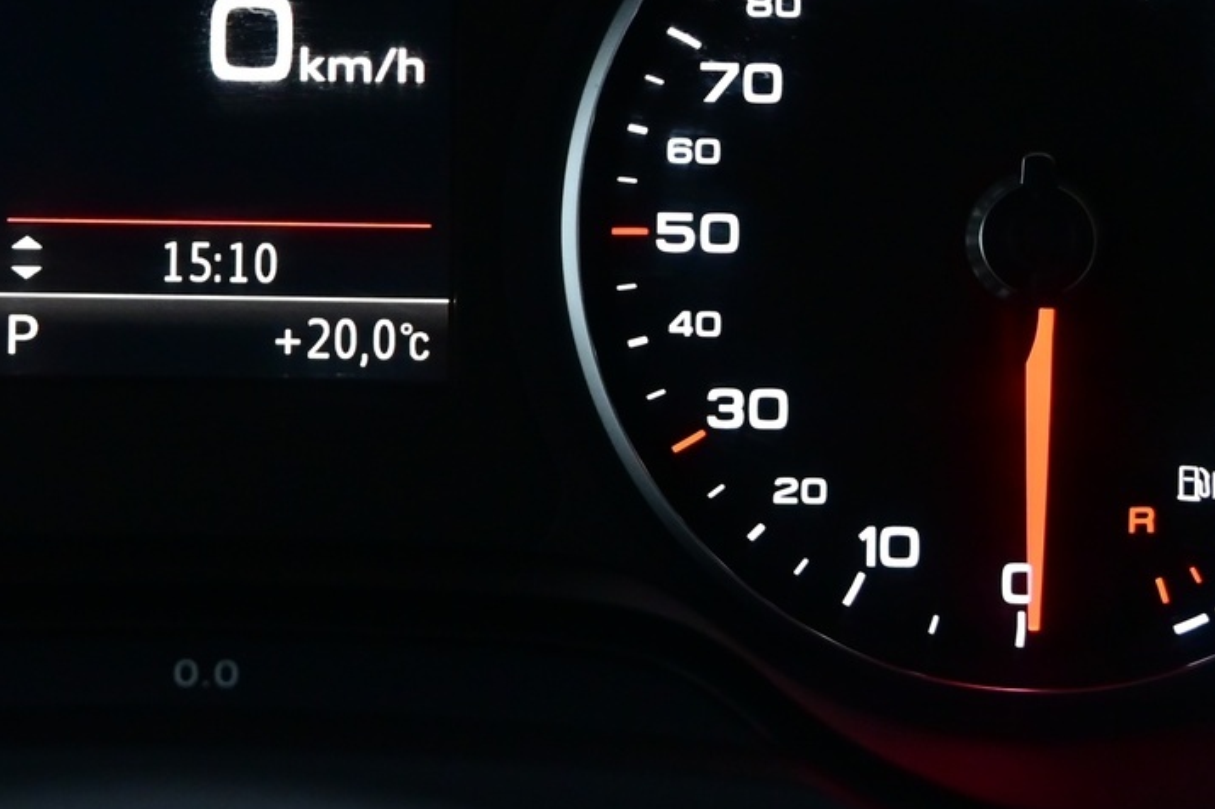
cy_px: 209
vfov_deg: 13.1
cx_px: 224
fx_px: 3498
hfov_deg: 19.5
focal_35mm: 104
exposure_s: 1/25
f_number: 4.8
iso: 1100
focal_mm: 30.5
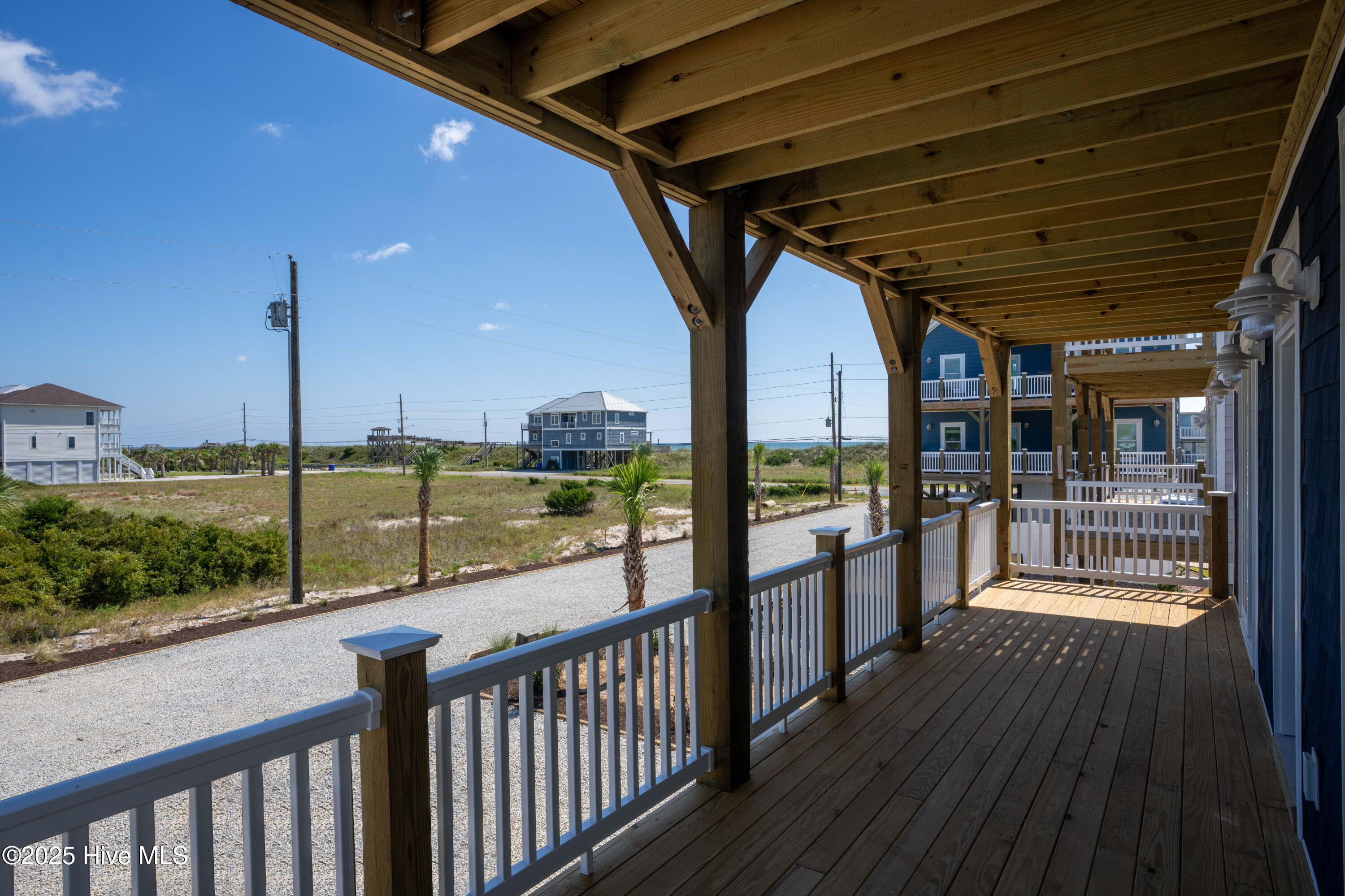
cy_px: 448
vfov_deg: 61.9
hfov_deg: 84.0
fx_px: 747
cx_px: 672
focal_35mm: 20
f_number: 11
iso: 100
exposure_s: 1/200
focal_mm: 20
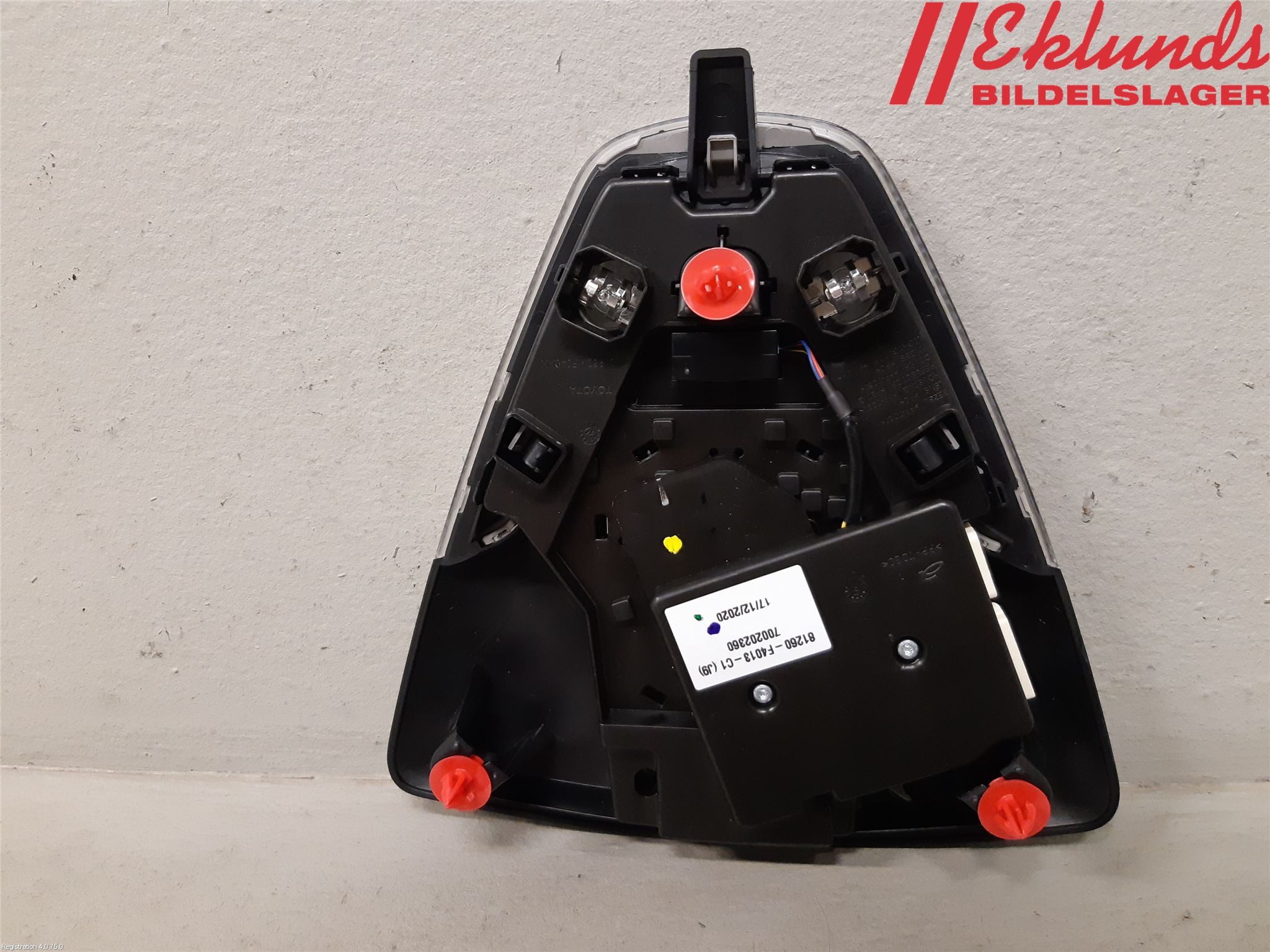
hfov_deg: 67.3
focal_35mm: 26
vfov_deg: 53.1
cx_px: 635
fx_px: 954
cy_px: 476
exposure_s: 1/50
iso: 250
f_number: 1.7
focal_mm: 3.93
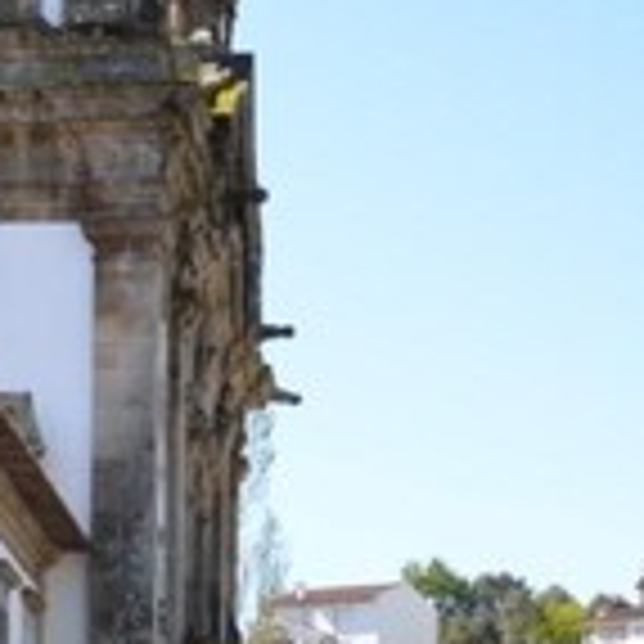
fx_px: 3031
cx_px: -59
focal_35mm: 144
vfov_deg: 11.9
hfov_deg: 11.9
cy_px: 770
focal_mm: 28
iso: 100
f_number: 6.3
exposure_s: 1/200
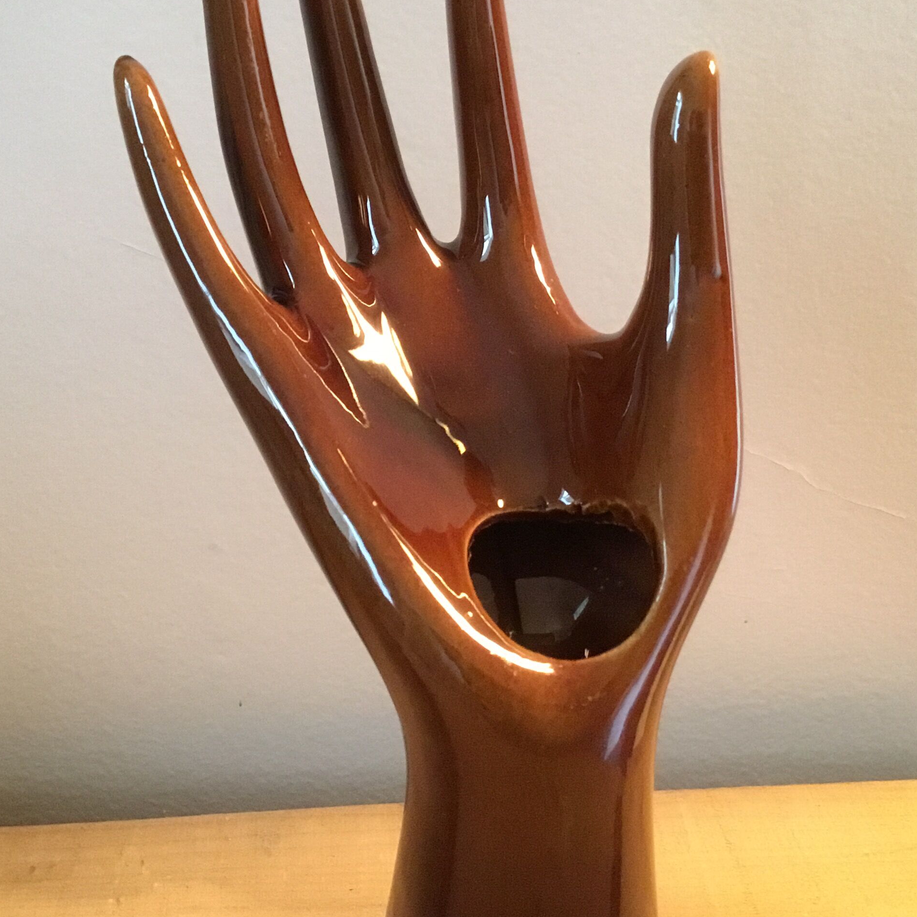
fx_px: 1409
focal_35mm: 47
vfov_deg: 35.9
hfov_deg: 36.0
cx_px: 398
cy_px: 362
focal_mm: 3.3
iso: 250
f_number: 2.4
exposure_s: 1/17
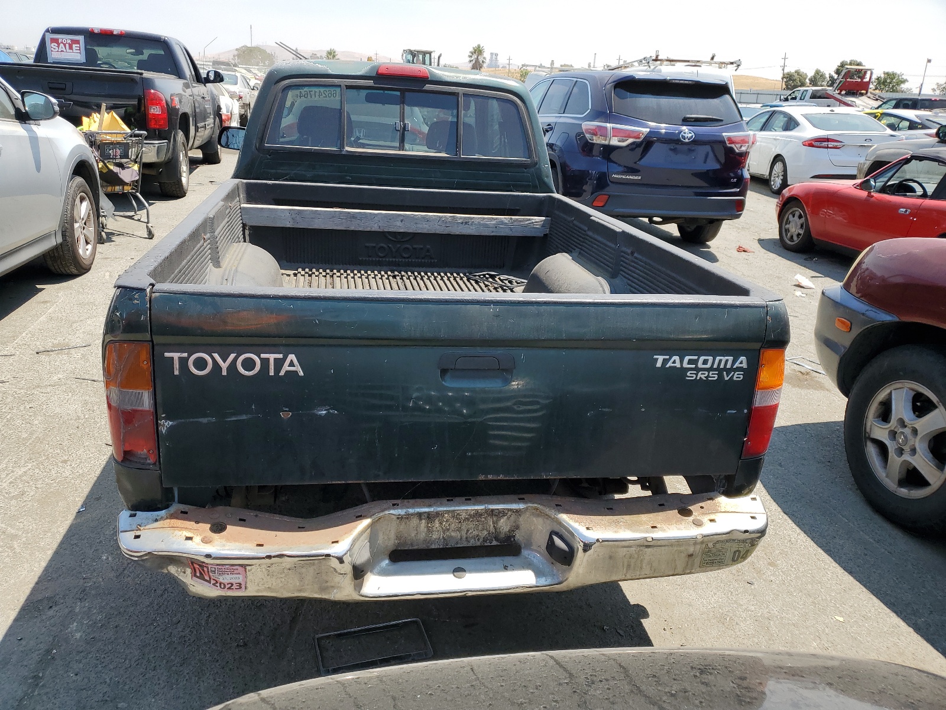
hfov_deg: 67.3
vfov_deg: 53.1
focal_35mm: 26
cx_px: 473
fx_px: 711
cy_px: 355
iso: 50
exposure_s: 1/2000
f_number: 1.5
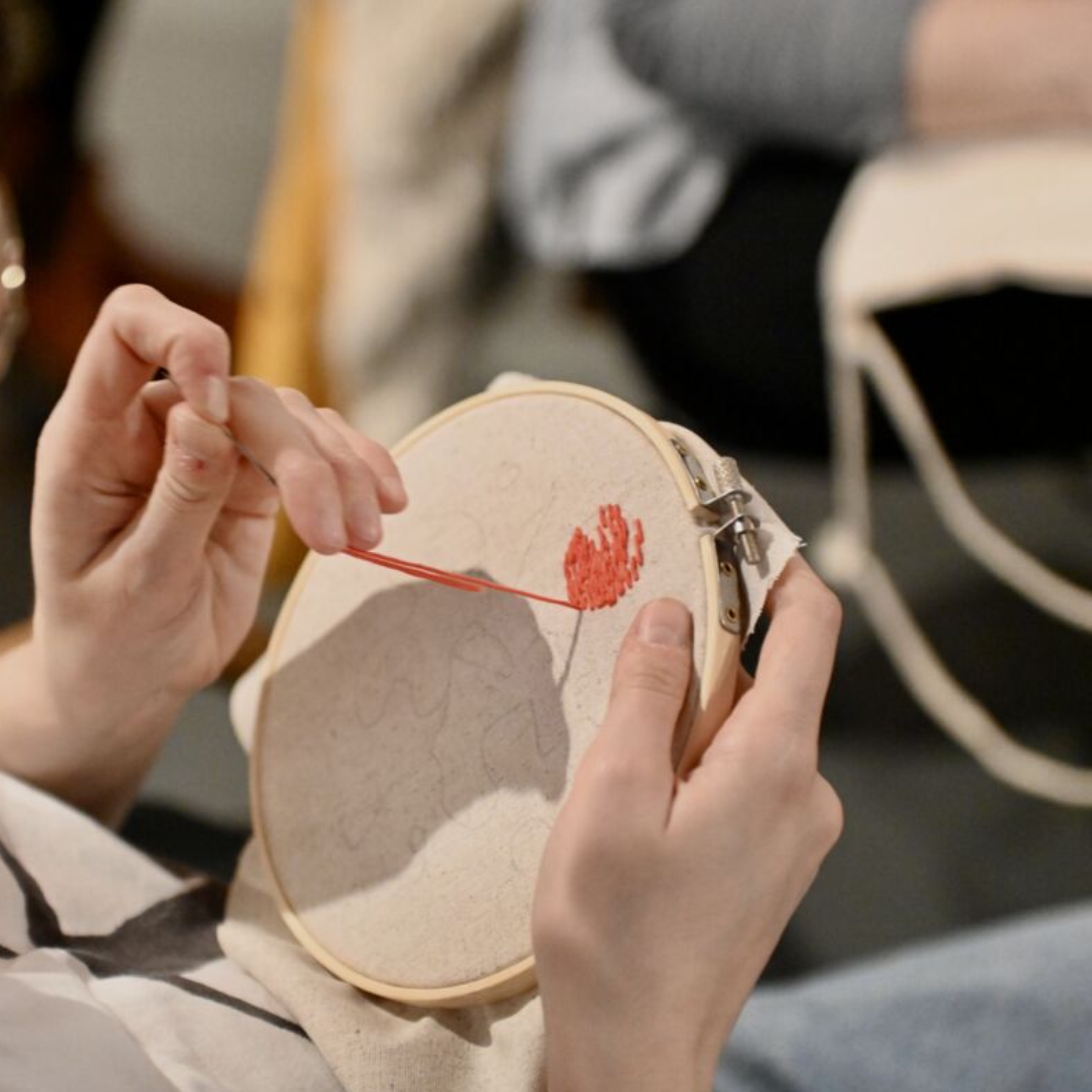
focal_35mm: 90
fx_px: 3212
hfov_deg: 19.2
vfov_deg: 19.3
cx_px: 376
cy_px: 548
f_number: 3.2
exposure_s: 1/250
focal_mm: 70
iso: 8000
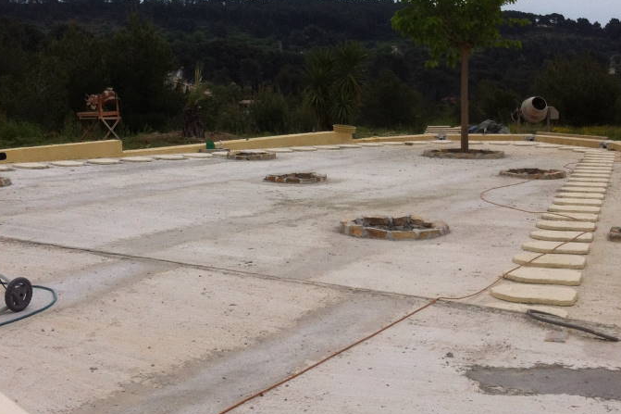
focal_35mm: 58
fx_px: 1000
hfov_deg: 34.5
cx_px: 317
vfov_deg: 23.2
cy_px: 129
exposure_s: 1/3352
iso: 80
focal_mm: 3.85
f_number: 2.8
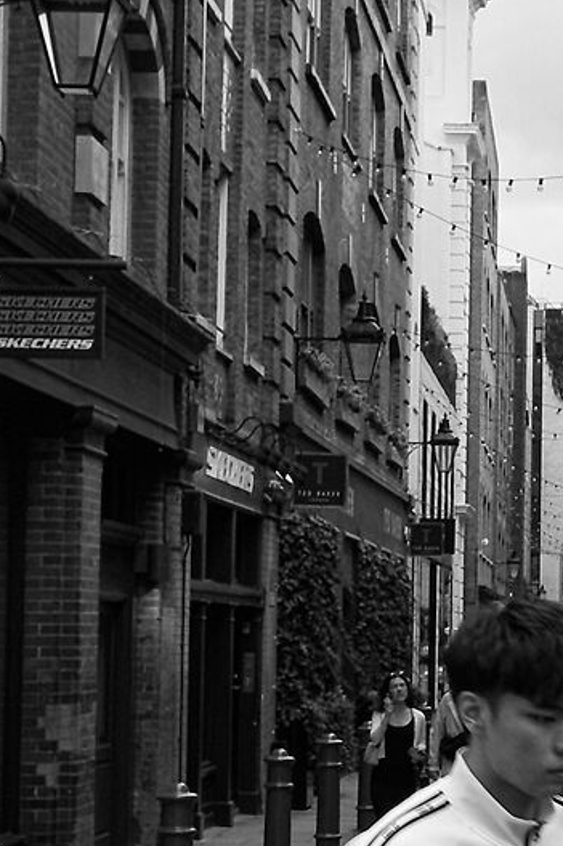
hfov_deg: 13.0
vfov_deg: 19.9
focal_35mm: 102
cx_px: 707
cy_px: 530
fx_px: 2404
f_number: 8
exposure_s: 1/125
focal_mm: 15
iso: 100
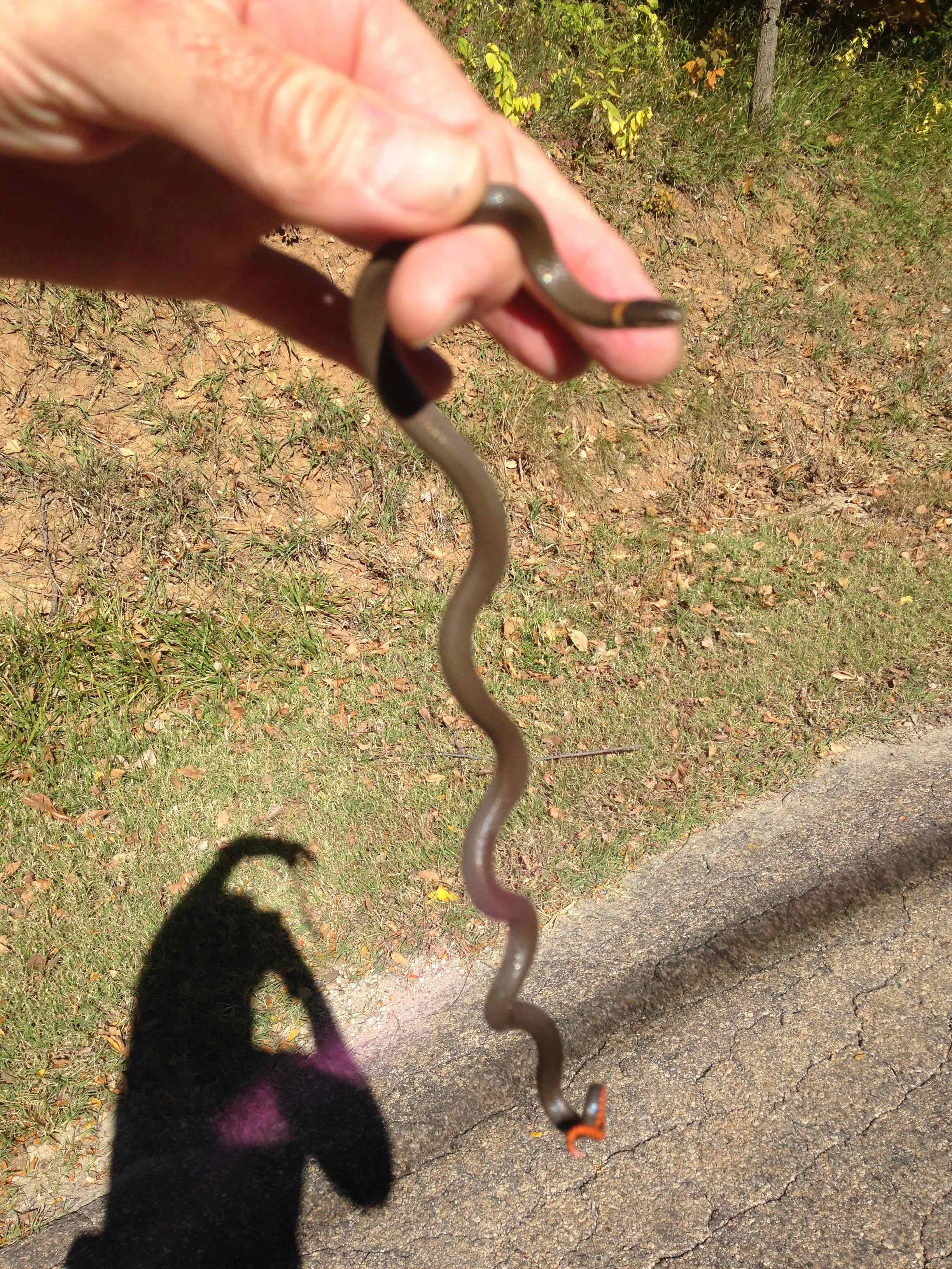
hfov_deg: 42.9
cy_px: 634
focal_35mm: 33
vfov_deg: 55.4
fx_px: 1210
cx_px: 476
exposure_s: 1/1550
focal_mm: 4.12
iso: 50
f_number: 2.4
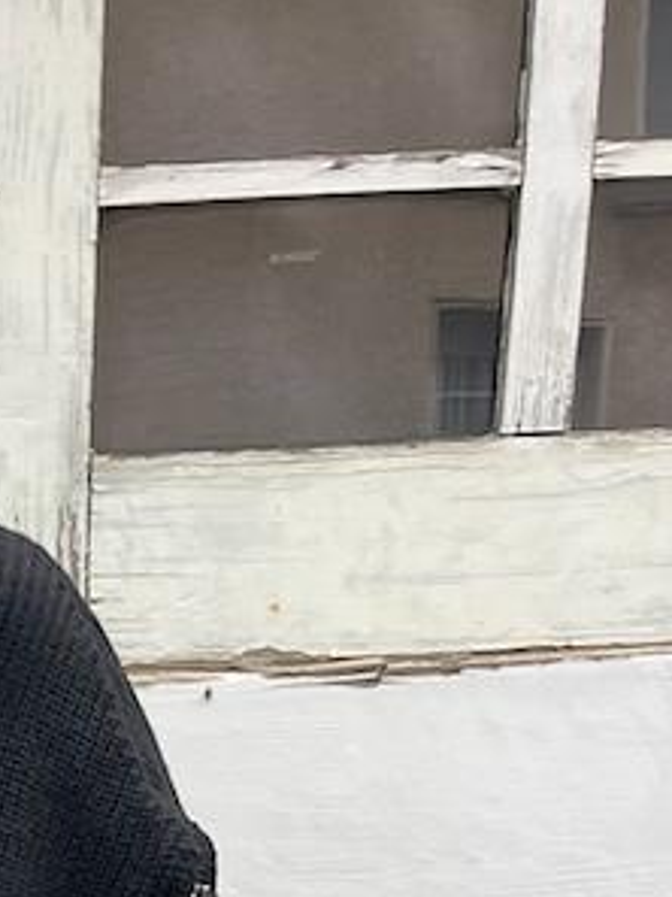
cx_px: -318
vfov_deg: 19.9
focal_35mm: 86
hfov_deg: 15.8
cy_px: 1326
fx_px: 2226
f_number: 1.6
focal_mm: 5.1
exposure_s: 1/121
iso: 125
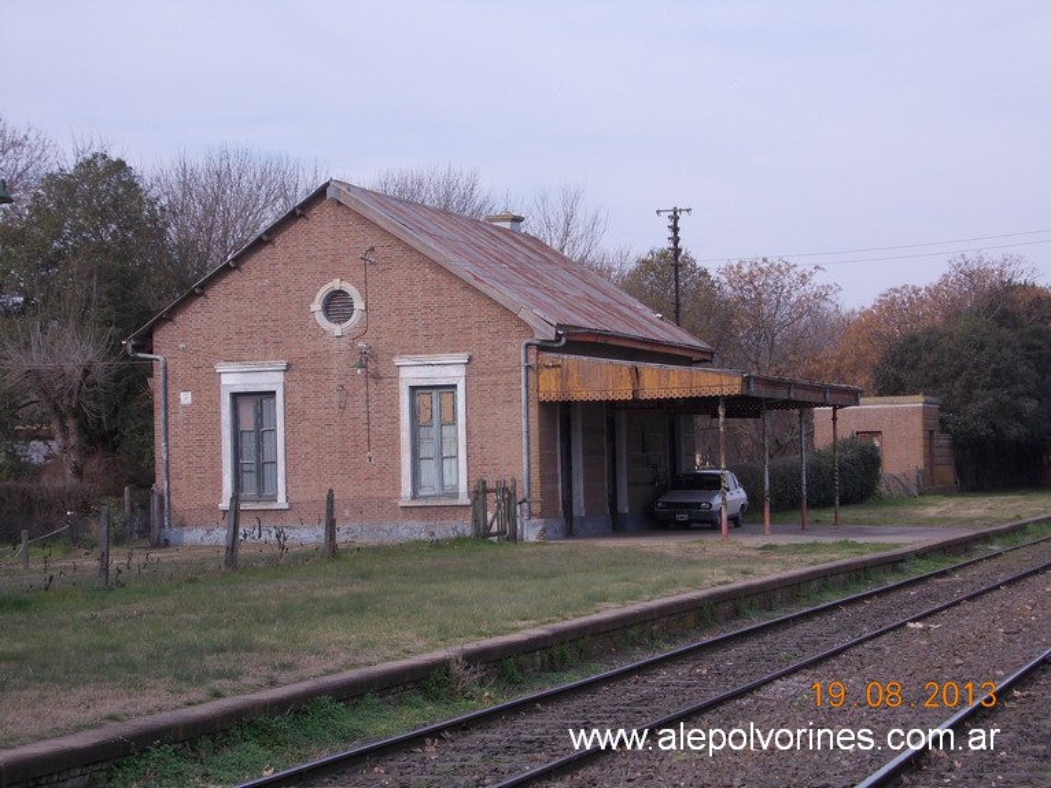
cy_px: 394
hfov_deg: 23.8
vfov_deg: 18.0
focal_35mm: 82
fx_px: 2489
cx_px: 526
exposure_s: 1/250
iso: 80
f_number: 4.8
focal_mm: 11.6
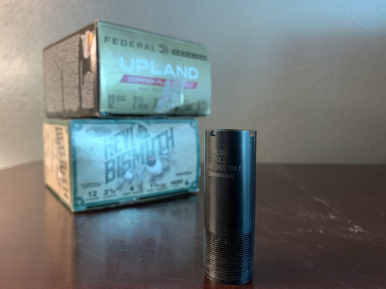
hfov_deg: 67.3
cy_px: 144
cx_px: 193
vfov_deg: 53.1
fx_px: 290
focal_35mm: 26
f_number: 1.8
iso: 640
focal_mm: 4.25
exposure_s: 1/20
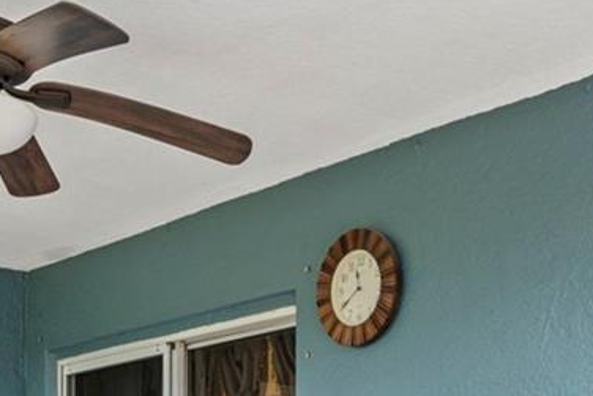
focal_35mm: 68
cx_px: 415
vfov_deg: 18.4
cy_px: 543
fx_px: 1120
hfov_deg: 29.4
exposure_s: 1/3
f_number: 9
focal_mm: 16
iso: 400
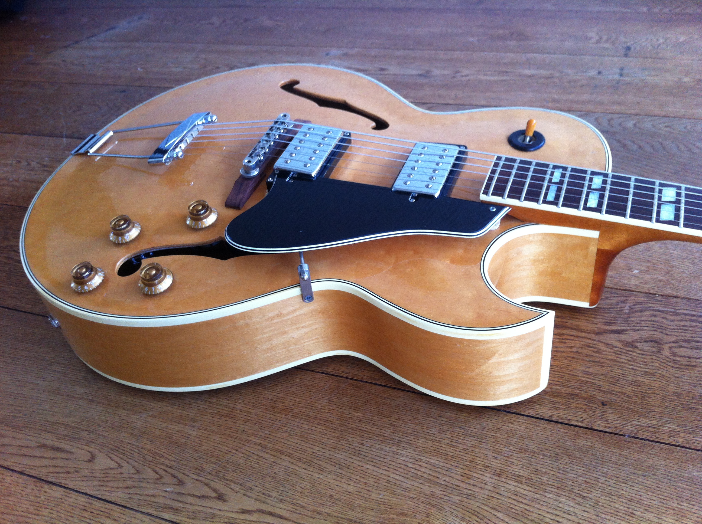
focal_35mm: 35
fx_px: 709
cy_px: 262
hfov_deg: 52.7
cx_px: 351
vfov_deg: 40.6
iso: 125
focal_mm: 3.85
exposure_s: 1/17
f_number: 2.8
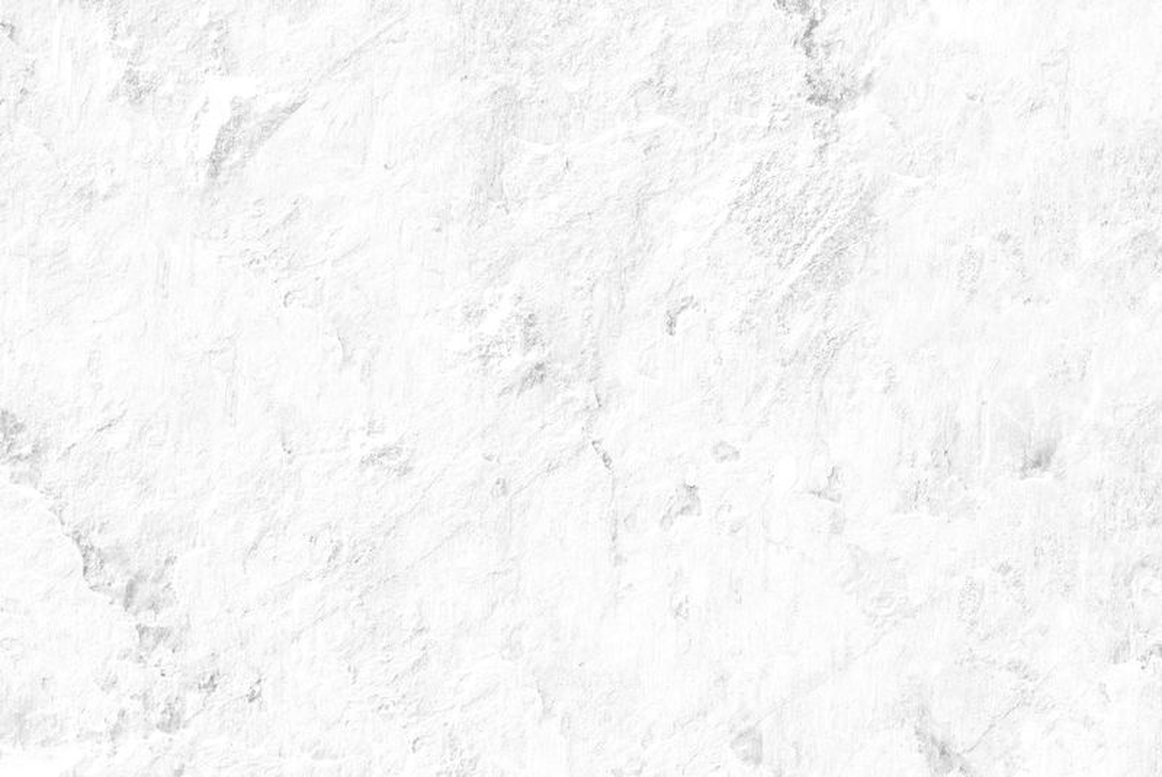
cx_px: 581
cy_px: 388
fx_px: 2908
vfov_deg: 15.2
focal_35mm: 90
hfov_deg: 22.6
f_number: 9
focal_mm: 90
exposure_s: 1/320
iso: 160
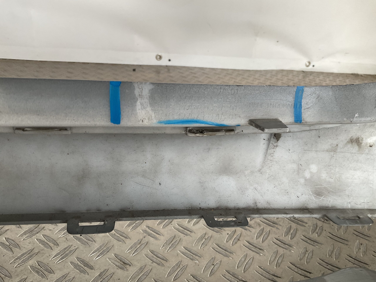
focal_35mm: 29
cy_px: 141
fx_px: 315
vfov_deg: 48.2
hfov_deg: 61.7
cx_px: 188
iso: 50
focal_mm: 3
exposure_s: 1/120
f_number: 1.8
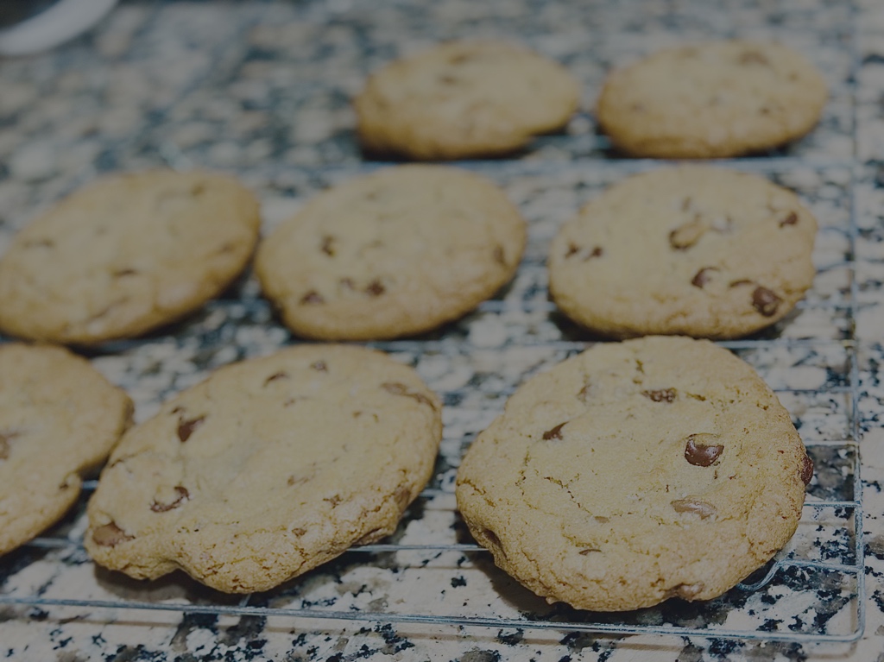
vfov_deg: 30.2
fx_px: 1225
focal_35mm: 48
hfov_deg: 39.7
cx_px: 442
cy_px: 331
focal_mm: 6.86
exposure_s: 1/60
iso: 200
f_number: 1.78
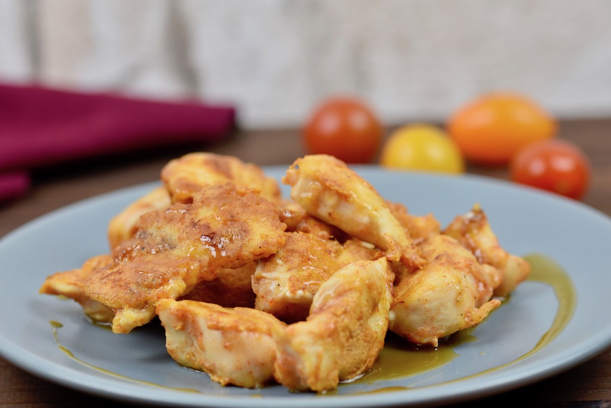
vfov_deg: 8.7
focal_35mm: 158
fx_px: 2673
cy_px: 204
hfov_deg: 13.0
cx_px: 306
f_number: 5
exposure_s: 1/100
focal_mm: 105
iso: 400
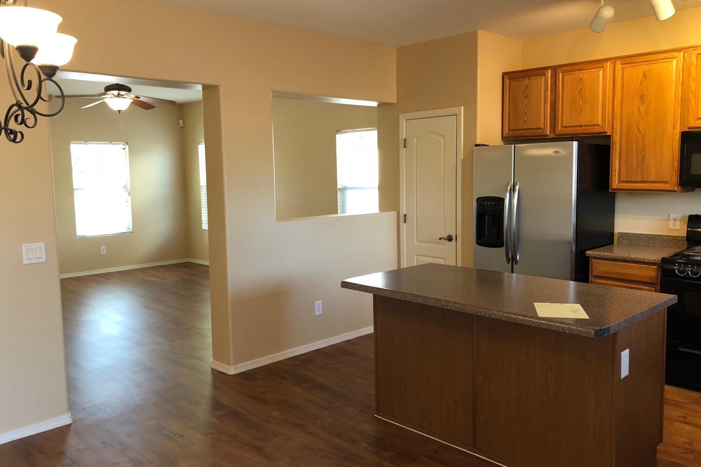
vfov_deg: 43.6
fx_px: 584
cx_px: 360
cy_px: 232
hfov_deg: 61.9
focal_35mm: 30
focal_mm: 3.99
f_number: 1.8
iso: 40
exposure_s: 1/17
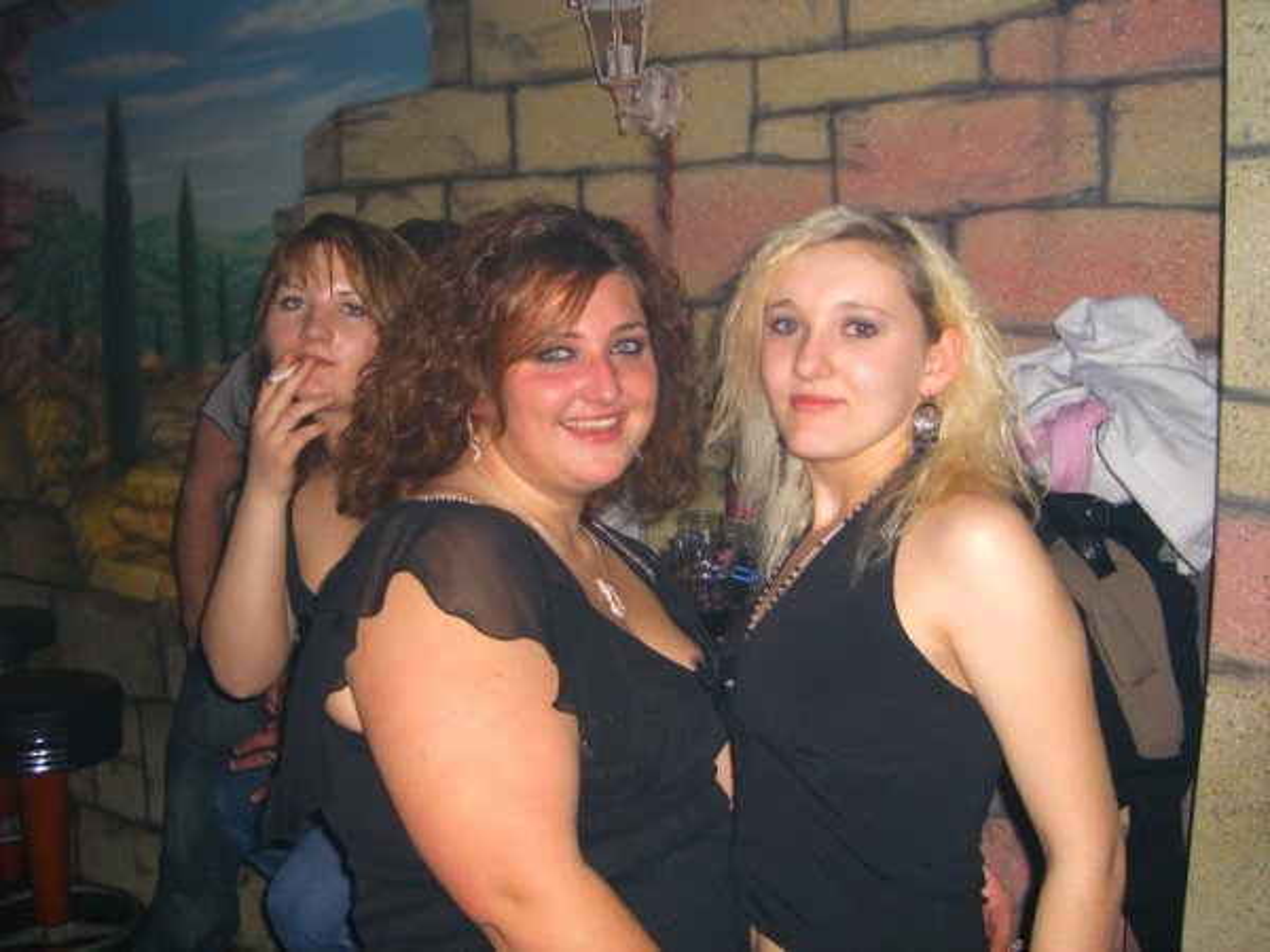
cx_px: 635
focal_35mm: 38
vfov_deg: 37.7
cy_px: 476
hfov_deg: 49.0
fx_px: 1394
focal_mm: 7.9
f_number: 2.8
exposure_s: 1/60
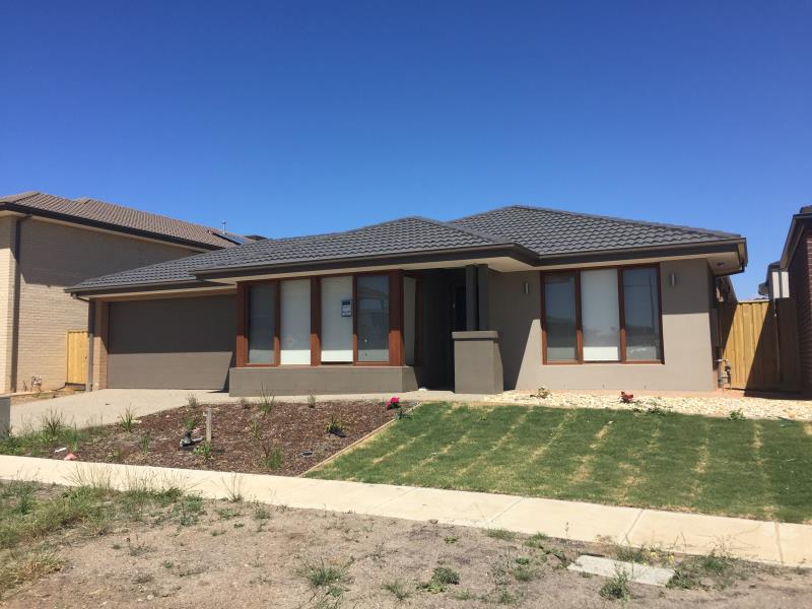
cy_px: 304
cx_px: 406
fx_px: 680
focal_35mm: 29
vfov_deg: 48.2
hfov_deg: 61.7
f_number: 2.2
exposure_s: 1/2475
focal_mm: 4.15
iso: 32
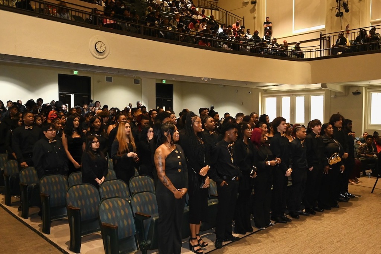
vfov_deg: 39.9
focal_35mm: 33
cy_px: 127
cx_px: 190
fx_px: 349
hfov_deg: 57.2
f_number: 4
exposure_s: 1/80
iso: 5000
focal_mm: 33
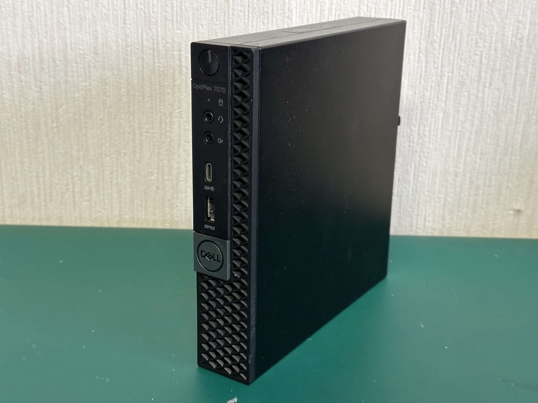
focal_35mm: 48
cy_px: 202
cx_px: 269
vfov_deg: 30.3
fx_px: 746
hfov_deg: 39.7
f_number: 1.78
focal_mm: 6.86
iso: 200
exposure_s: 1/33
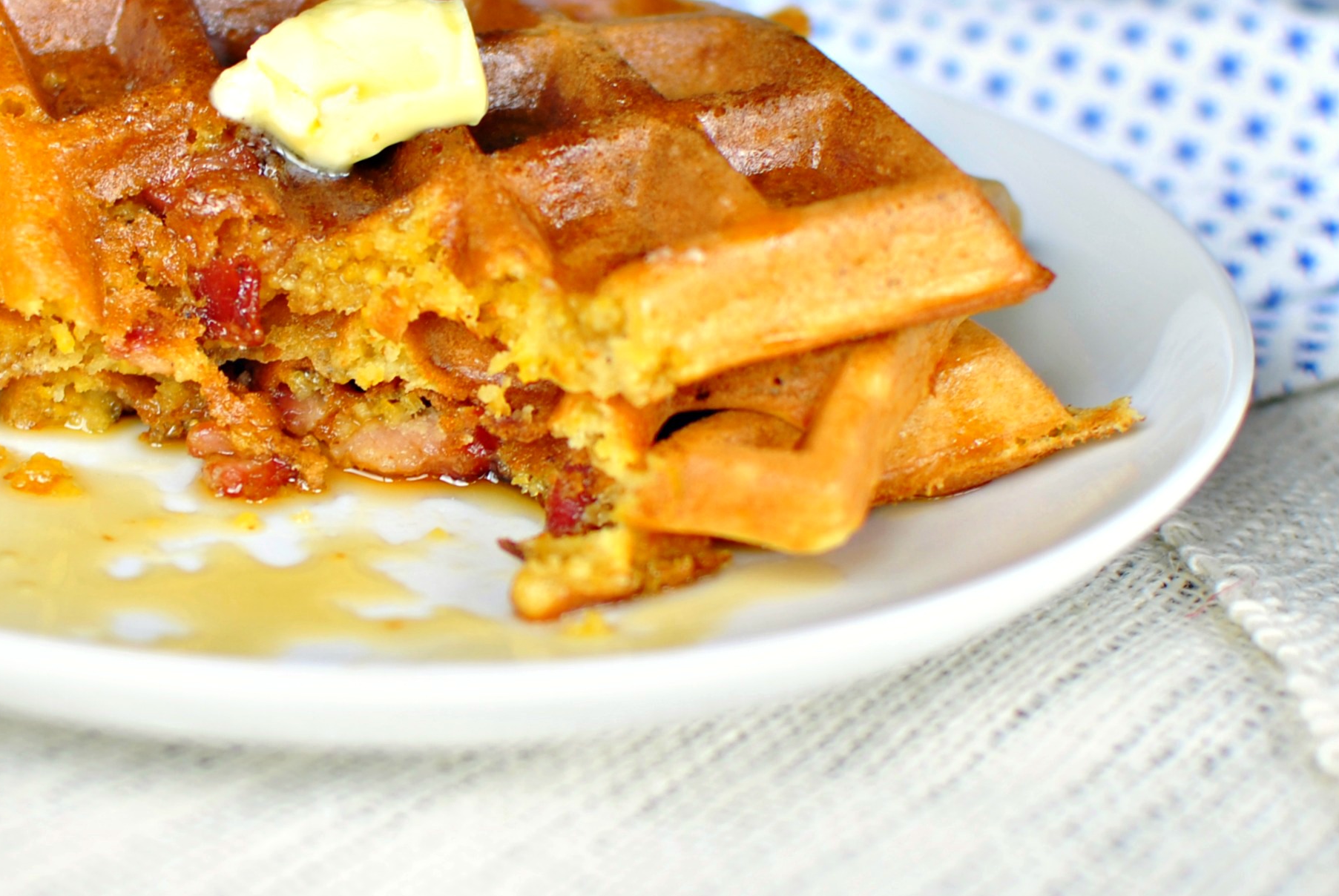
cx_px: 296
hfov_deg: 22.4
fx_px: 3346
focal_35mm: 90
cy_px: 351
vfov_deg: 15.2
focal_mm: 35
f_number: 2.2
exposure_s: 1/50
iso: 100
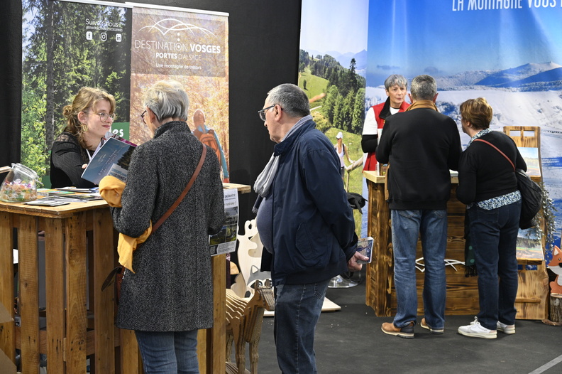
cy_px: 187
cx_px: 281
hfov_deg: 34.0
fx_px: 920
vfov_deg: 22.9
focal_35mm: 59
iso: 2800
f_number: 6
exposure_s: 1/250
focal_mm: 59
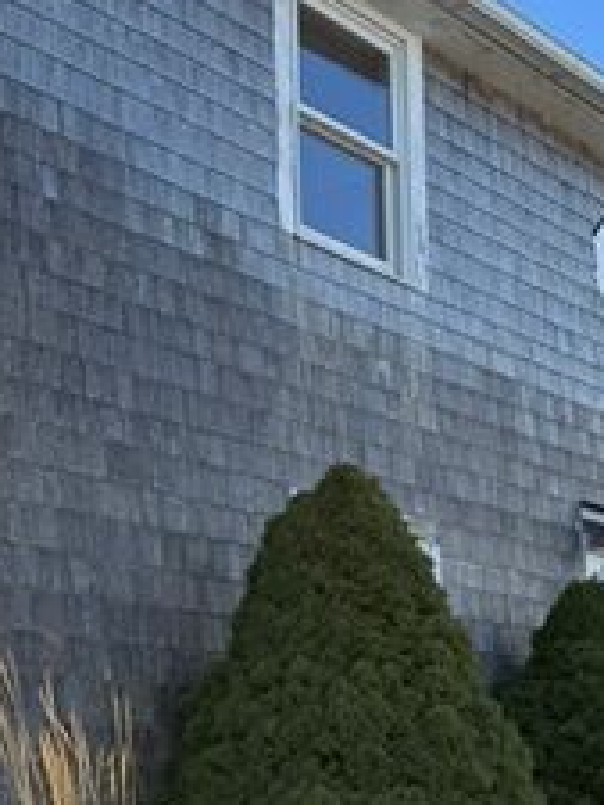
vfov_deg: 26.9
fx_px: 1650
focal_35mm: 71
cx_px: 418
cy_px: 642
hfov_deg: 20.6
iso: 80
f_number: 1.78
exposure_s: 1/1493
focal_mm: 6.76
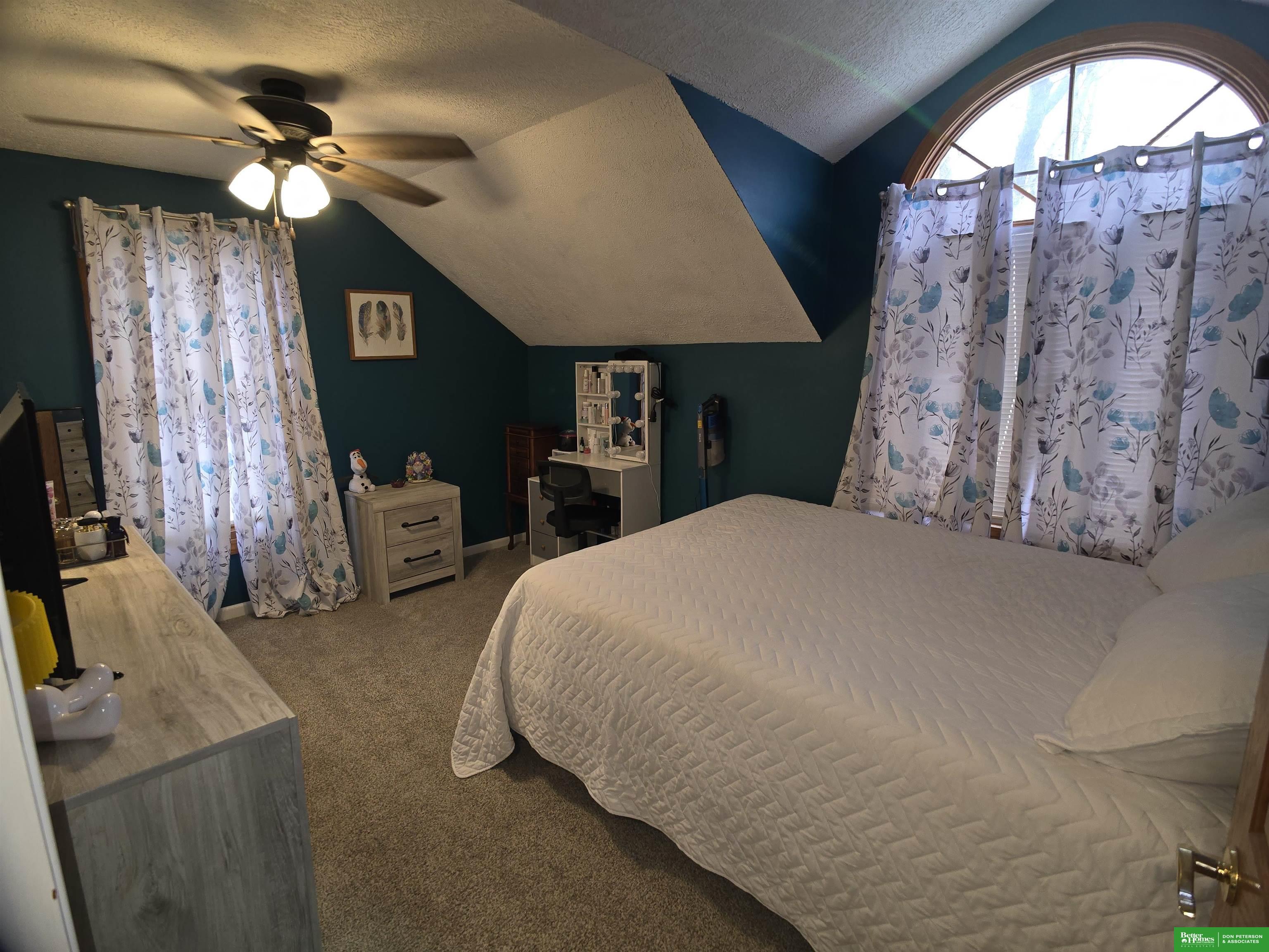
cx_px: 634
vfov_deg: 58.9
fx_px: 843
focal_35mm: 23
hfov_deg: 73.9
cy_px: 476
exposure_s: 1/60
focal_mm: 6.3
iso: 80
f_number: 1.7
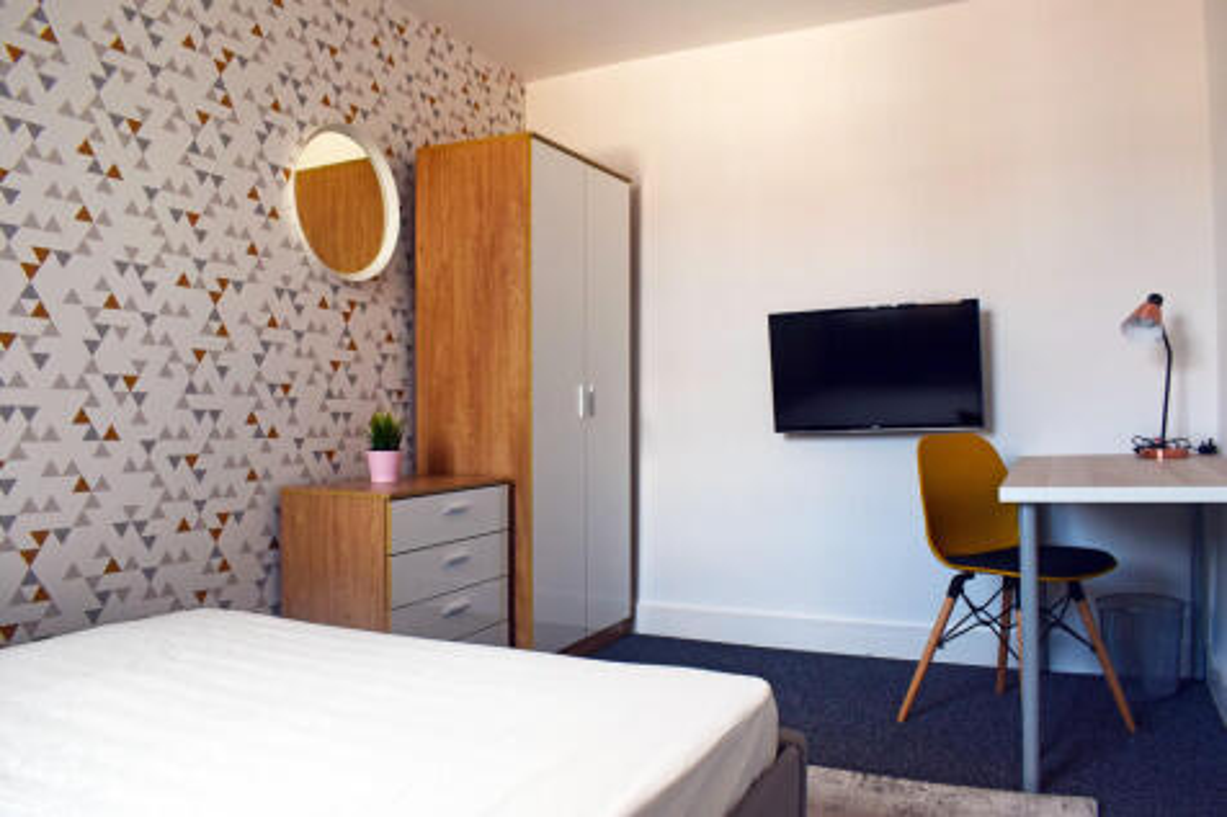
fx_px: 920
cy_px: 408
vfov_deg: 47.9
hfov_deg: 67.4
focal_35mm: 27
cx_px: 614
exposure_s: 1/60
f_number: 8
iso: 800
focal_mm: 18
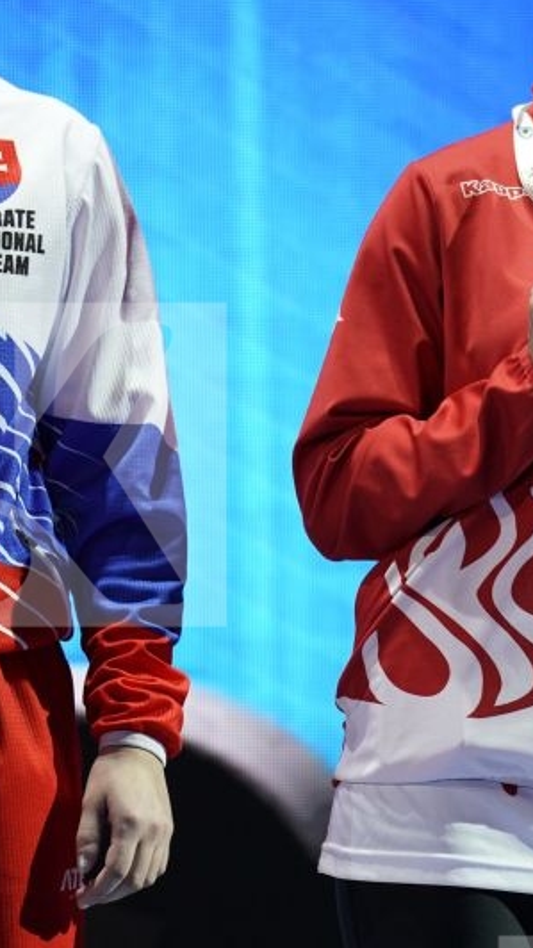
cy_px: 465
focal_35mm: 473
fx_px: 11892
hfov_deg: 2.6
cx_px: 665
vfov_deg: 4.6
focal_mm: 200
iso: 400
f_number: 2.8
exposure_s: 1/250
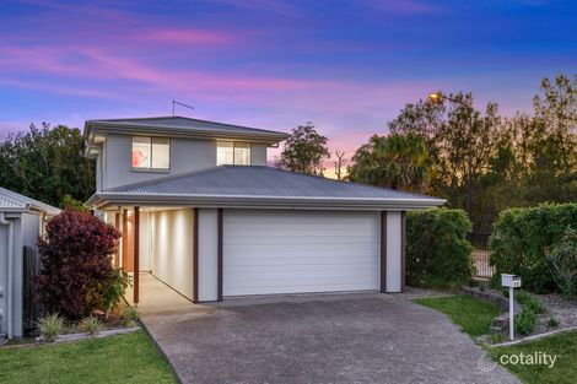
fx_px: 481
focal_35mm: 30
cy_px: 192
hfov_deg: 61.9
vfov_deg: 43.6
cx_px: 288
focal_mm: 30
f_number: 8
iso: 400
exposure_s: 1/1.67
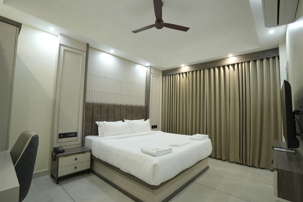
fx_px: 135
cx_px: 152
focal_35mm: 16
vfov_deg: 73.7
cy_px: 101
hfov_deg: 96.7
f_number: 4
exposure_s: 1/50
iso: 2500
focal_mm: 16
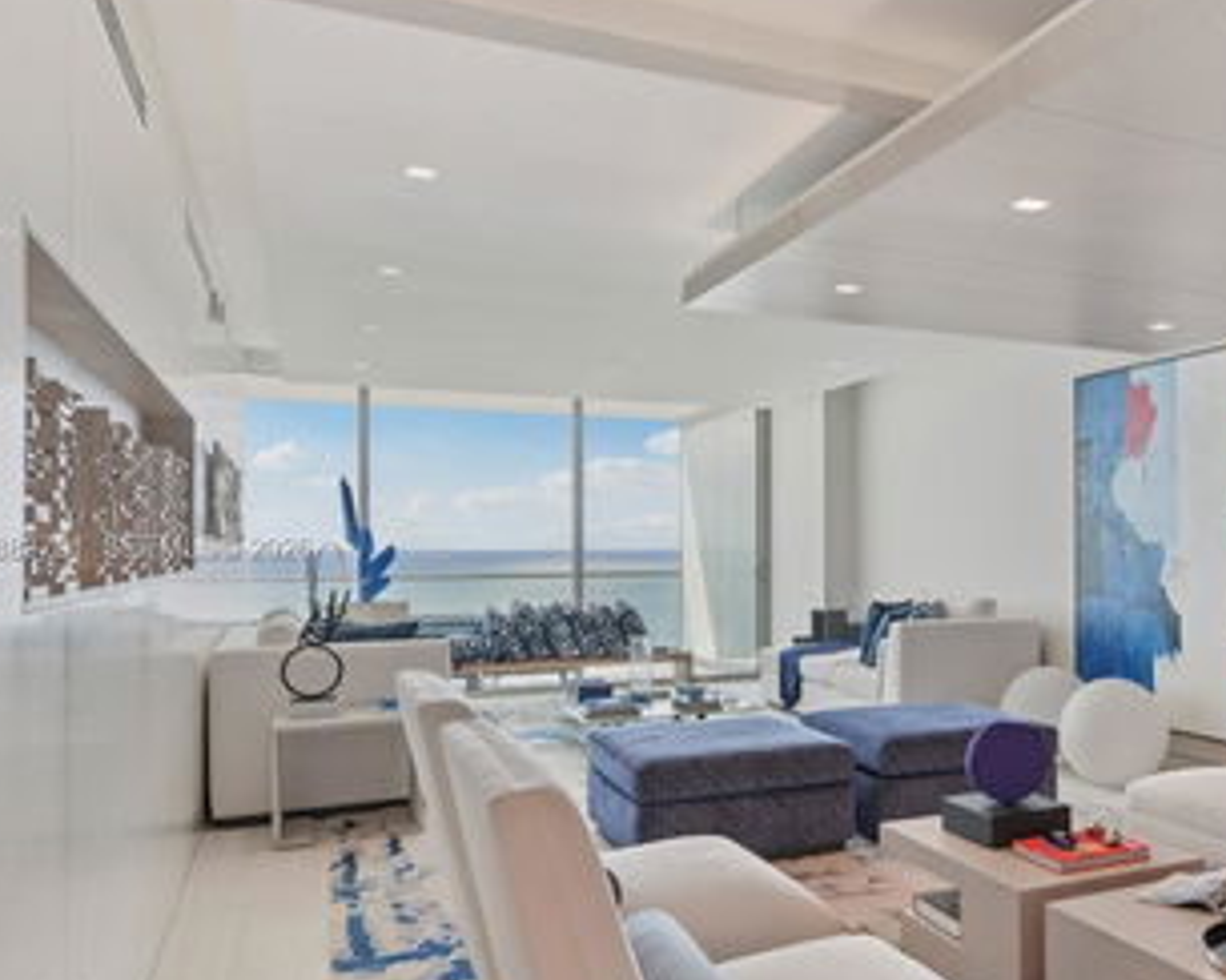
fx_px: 1125
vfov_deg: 47.0
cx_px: 900
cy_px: 550
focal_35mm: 31
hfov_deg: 54.8
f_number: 9
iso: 200
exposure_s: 1/20
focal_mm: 21
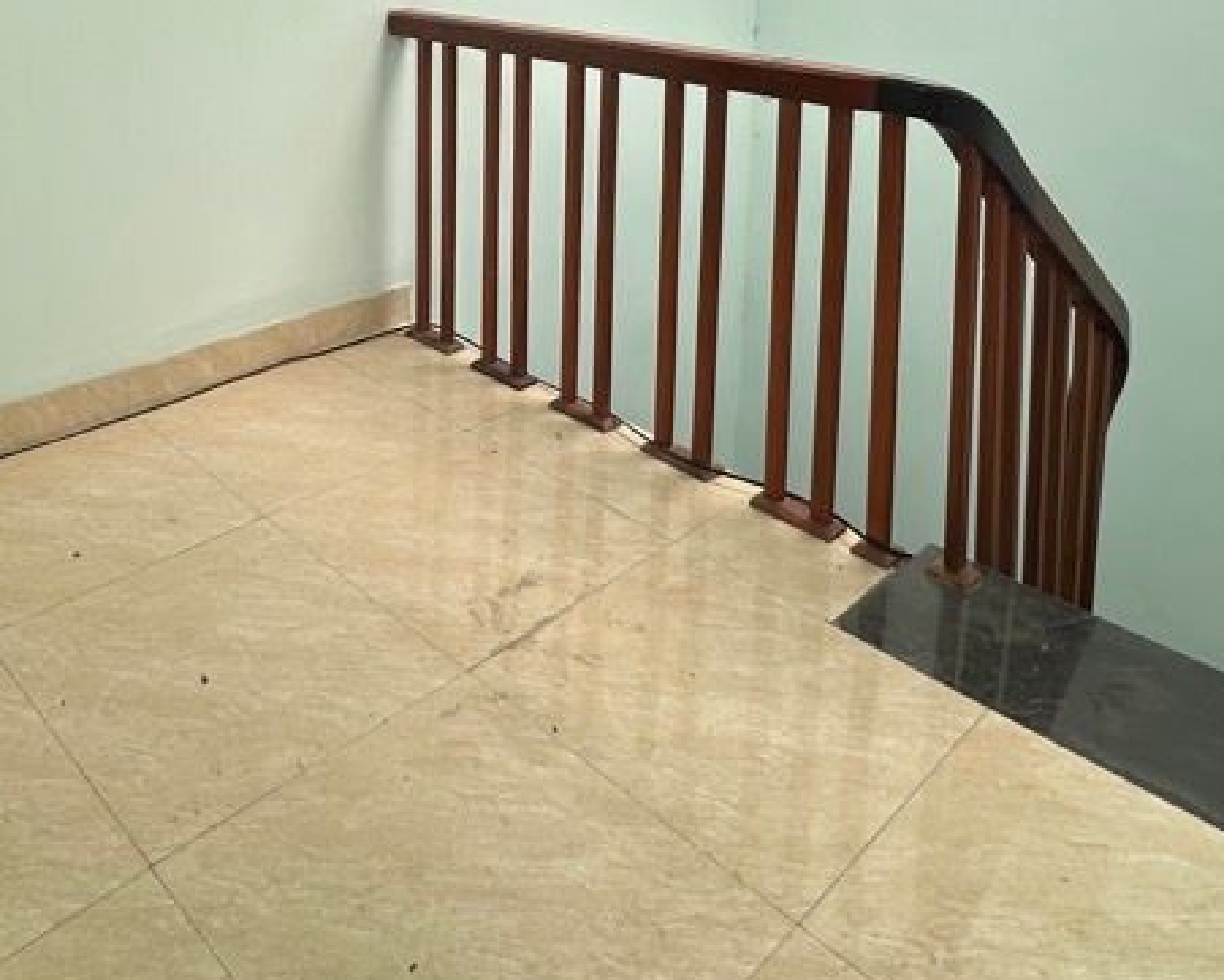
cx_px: 369
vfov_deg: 41.5
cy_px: 19
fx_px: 1123
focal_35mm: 31
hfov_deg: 55.5
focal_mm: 2.22
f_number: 2.2
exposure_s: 1/148
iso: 40
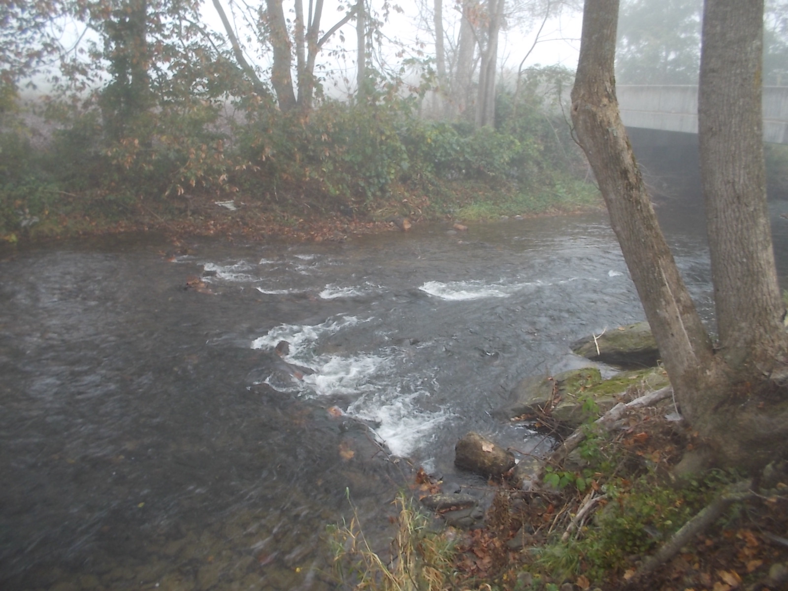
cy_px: 296
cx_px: 394
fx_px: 660
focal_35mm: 29
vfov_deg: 48.2
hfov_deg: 61.7
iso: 80
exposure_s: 1/30
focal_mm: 4.1
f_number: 3.3
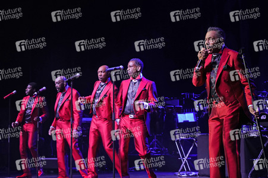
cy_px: 89
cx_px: 134
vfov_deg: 20.3
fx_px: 498
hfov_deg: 30.1
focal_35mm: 67
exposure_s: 1/160
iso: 1600
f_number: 5.6
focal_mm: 67
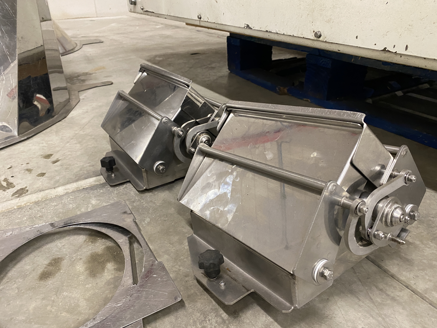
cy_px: 164
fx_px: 328
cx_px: 218
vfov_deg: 53.1
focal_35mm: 26
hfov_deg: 67.3
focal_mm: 4.25
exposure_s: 1/33
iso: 400
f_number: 1.8
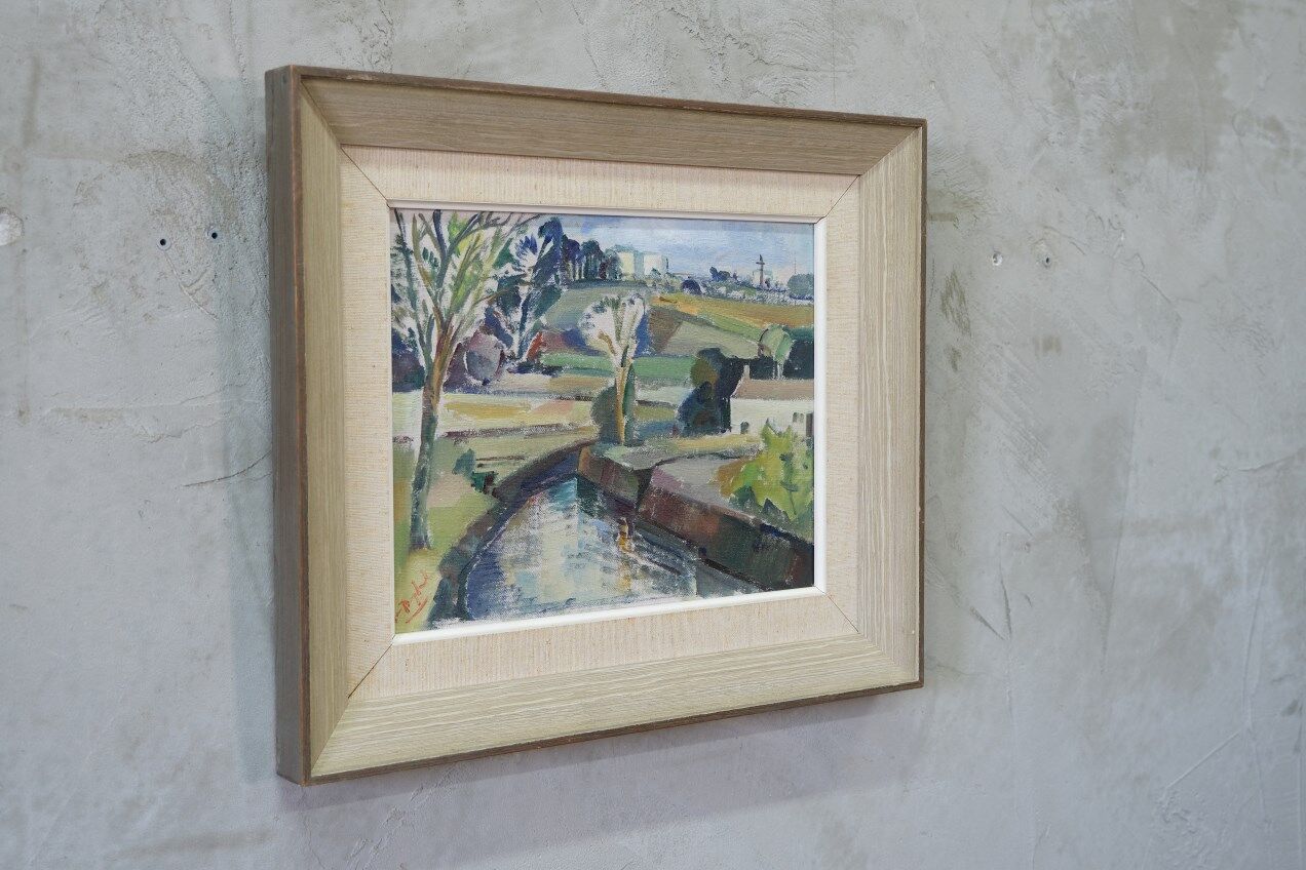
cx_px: 653
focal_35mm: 44
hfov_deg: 44.5
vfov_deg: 30.5
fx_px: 1596
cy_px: 435
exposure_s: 1/42
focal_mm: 29.2
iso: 1250
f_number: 4
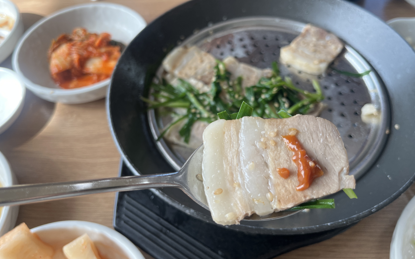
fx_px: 317
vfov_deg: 44.5
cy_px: 118
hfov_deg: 66.5
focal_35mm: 28
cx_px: 207
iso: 50
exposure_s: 1/294
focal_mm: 5.1
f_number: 1.6
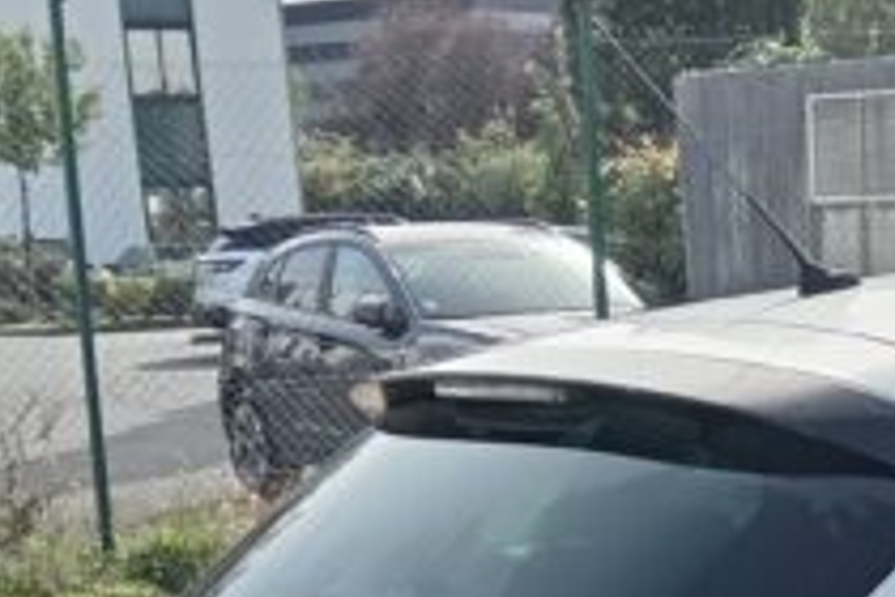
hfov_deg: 19.2
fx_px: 2461
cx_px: 1138
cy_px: 1062
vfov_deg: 12.6
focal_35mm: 99
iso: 103
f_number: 1.8
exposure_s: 1/291
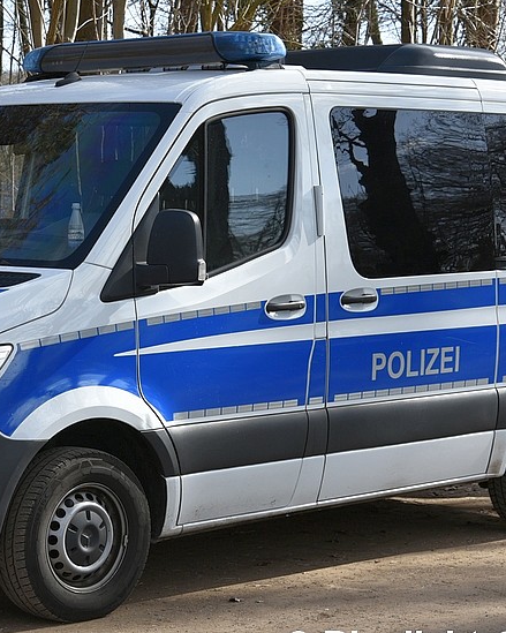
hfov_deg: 19.1
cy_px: 315
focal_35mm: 80
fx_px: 1498
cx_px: 158
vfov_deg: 23.9
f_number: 8
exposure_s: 1/250
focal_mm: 52
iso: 280
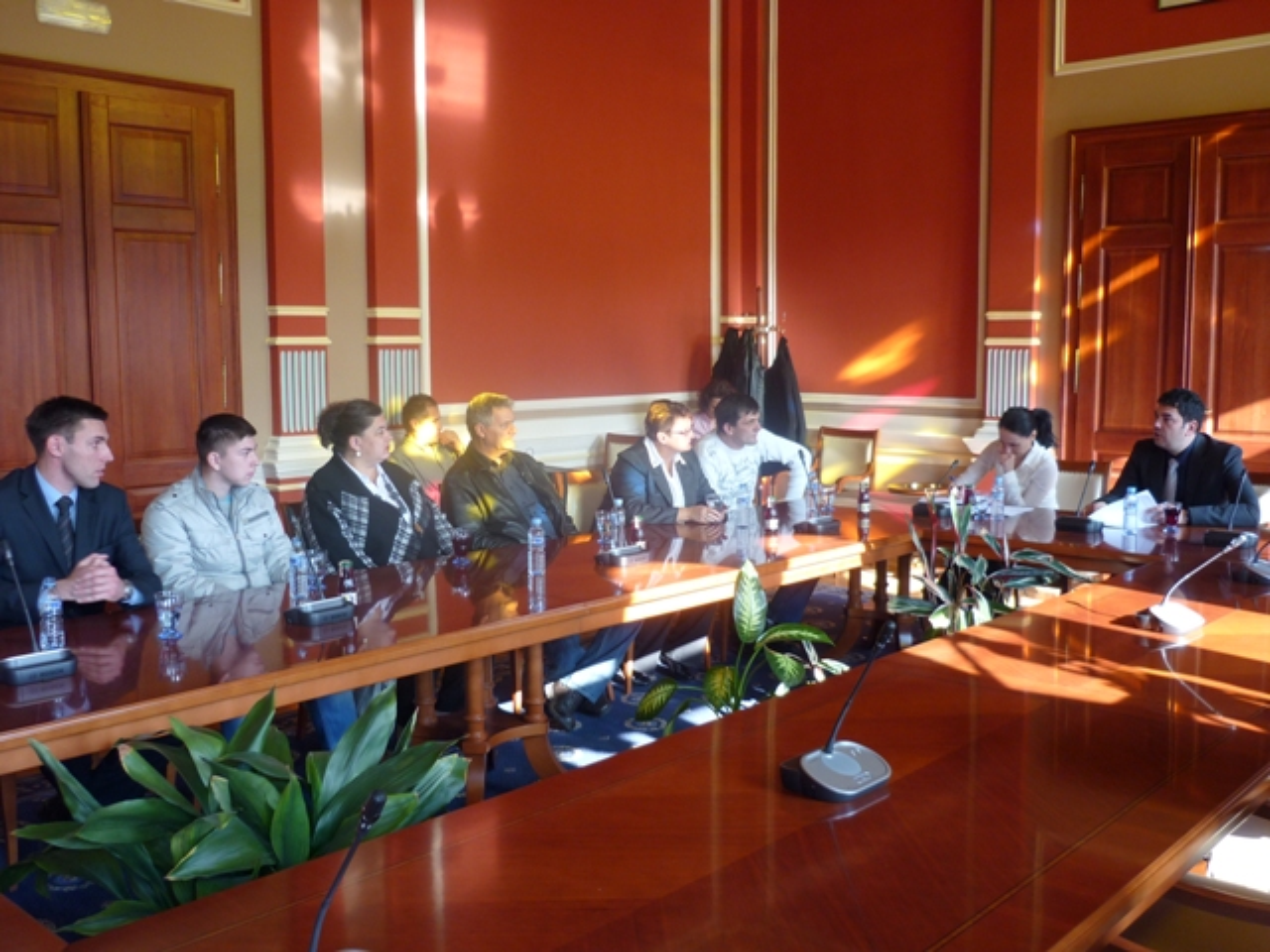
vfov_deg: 42.9
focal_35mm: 33
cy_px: 476
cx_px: 635
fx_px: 1211
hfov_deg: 55.4
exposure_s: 1/30
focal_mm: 5.5
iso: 125
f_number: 2.8
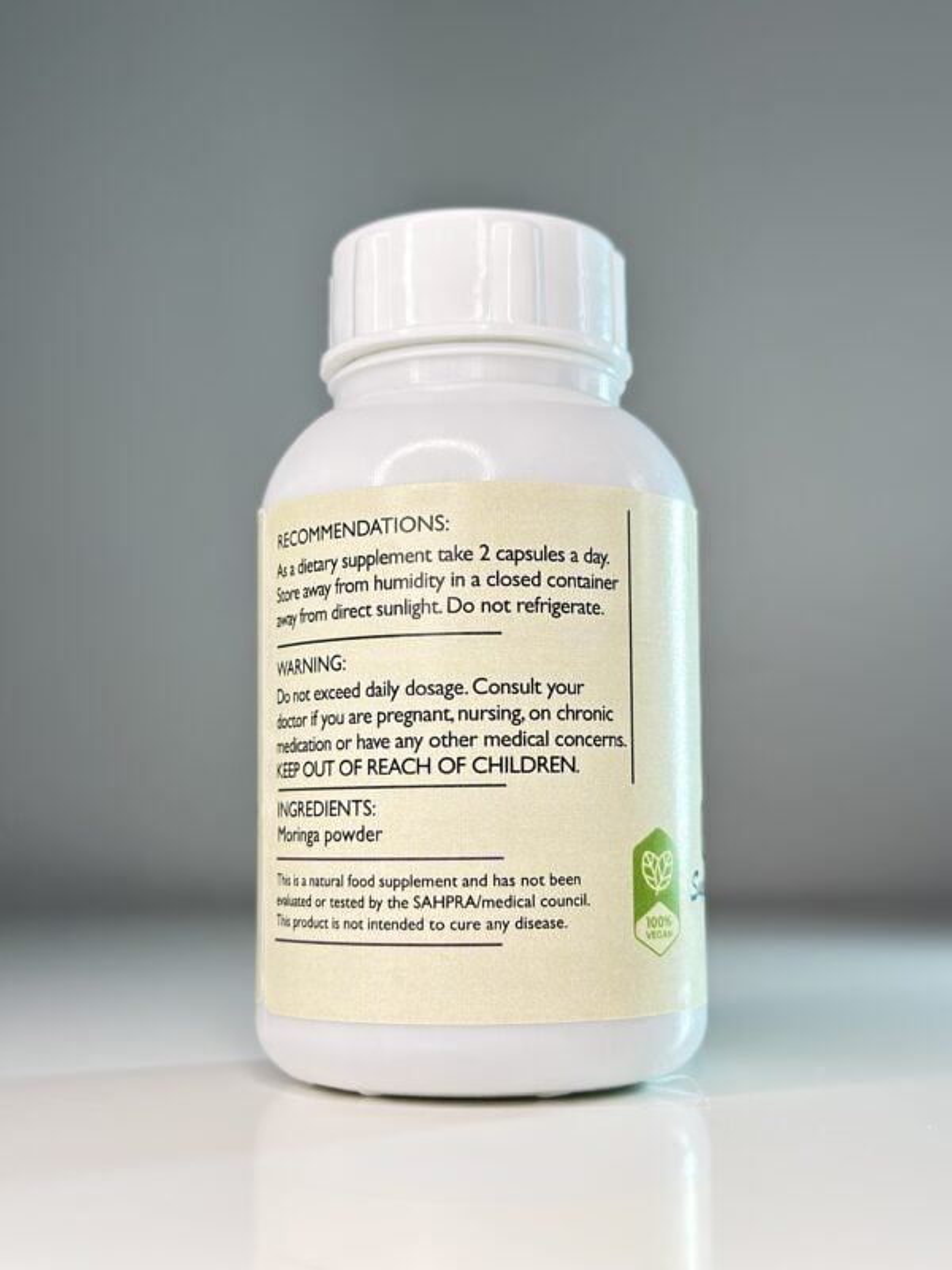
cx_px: 476
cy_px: 635
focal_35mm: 48
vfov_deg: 39.7
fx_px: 1760
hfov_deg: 30.3
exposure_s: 1/100
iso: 100
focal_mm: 6.86
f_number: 1.78
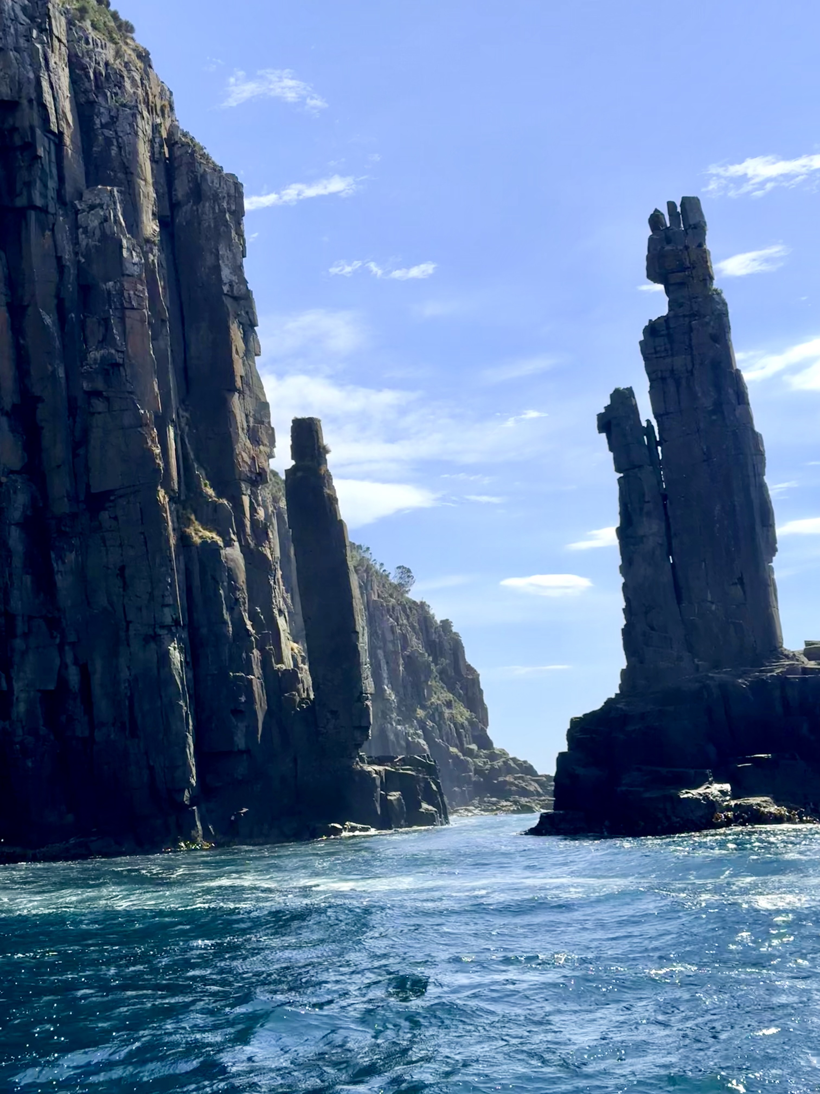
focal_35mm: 48
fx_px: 1516
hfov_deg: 30.3
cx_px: 410
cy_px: 547
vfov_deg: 39.7
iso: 64
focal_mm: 6.76
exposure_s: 1/8772
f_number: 1.78
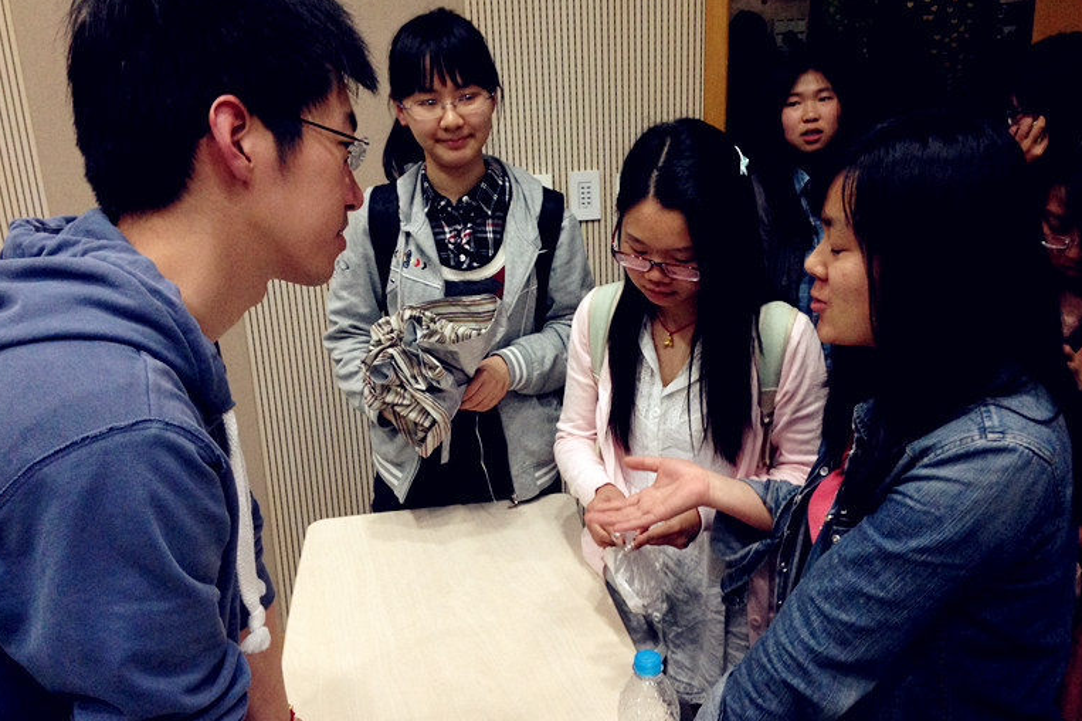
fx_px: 1081
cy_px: 375
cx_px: 550
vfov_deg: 36.8
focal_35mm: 36
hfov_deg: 53.1
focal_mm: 4.12
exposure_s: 1/20
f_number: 2.4
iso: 250
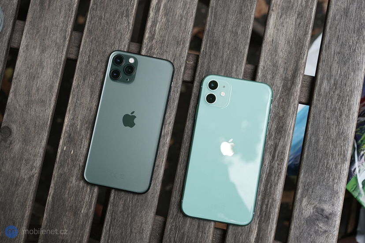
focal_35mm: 55
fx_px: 558
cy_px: 122
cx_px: 182
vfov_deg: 24.6
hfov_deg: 36.2
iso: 800
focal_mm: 55
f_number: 6.3
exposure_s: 1/160
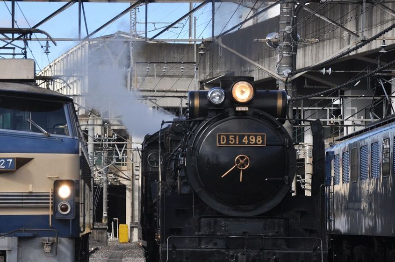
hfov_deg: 13.7
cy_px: 156
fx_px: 1644
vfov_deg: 9.1
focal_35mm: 150
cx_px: 117
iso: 400
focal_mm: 66
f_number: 6.3
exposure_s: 1/1600
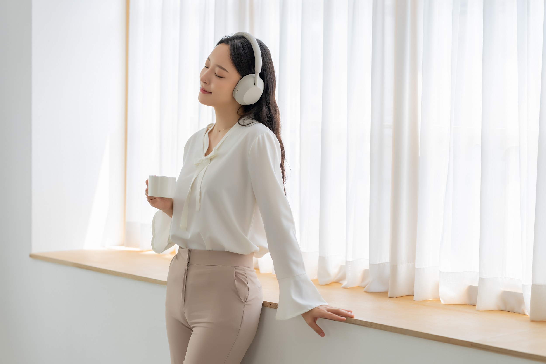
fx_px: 1289
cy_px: 182
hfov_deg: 23.9
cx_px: 273
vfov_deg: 16.1
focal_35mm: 85
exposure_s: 1/160
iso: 200
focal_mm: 85
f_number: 2.8
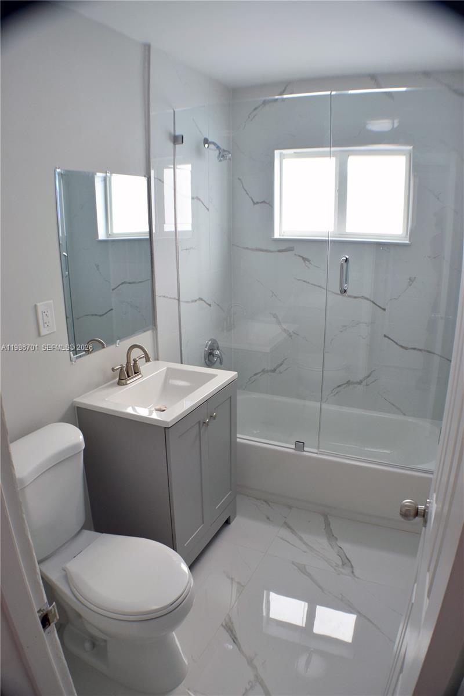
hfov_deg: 43.6
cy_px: 348
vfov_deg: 61.9
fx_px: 580
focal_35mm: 30
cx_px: 232
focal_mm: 20
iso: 900
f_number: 8
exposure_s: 1/250
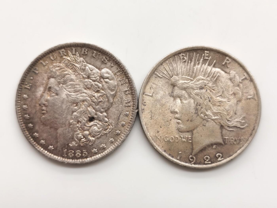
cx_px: 138
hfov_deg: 35.5
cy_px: 104
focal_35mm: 54
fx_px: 432
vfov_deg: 27.0
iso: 125
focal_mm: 5.56
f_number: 16
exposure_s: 1/100
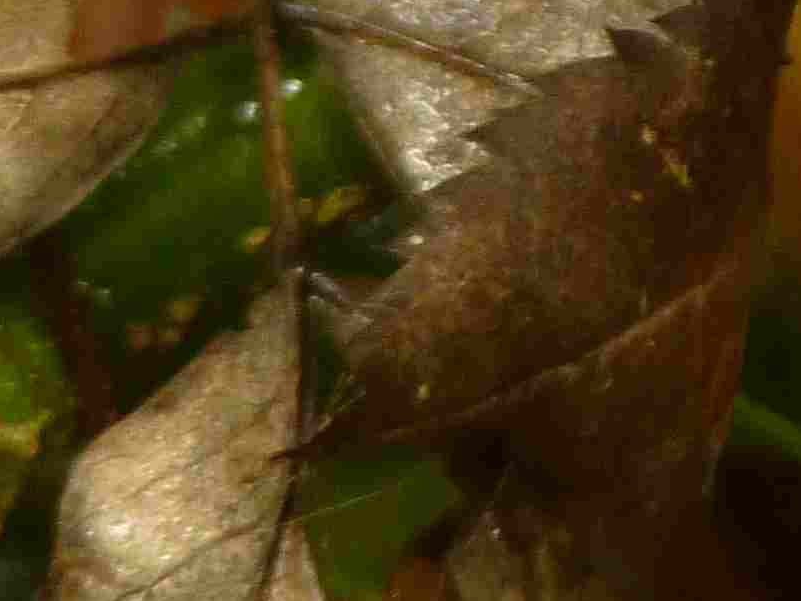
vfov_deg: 0.8
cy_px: -455
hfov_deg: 1.0
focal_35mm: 1933
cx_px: 1630
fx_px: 44736
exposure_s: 1/50
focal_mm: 68.7
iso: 200
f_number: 3.7
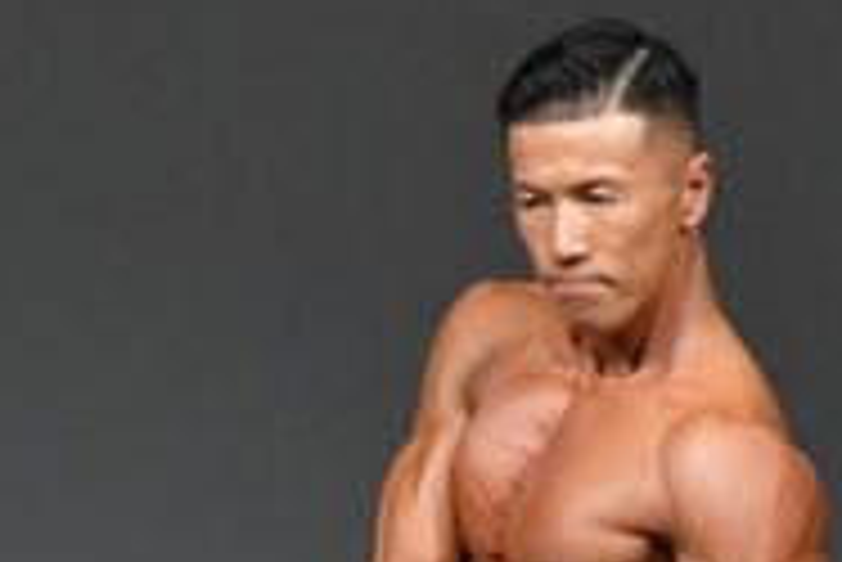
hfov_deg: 1.4
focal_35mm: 1428
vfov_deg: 1.0
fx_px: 33424
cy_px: 994
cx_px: -322
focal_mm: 230
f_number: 5.6
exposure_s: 1/400
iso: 4000
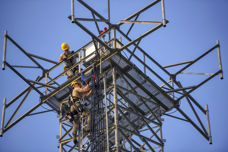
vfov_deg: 6.9
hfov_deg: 10.3
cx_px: 114
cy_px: 76
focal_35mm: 200
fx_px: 1267
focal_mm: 200
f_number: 2.8
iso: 100
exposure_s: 1/1000
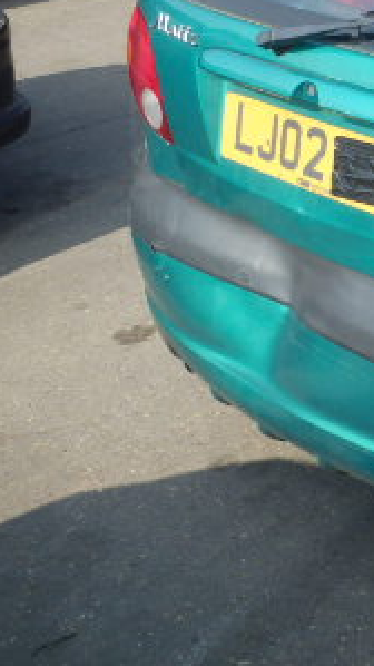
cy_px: 185
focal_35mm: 70
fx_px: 1235
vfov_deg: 29.8
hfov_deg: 15.1
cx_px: 654
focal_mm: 5.4
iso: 125
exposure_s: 1/500
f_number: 4.1
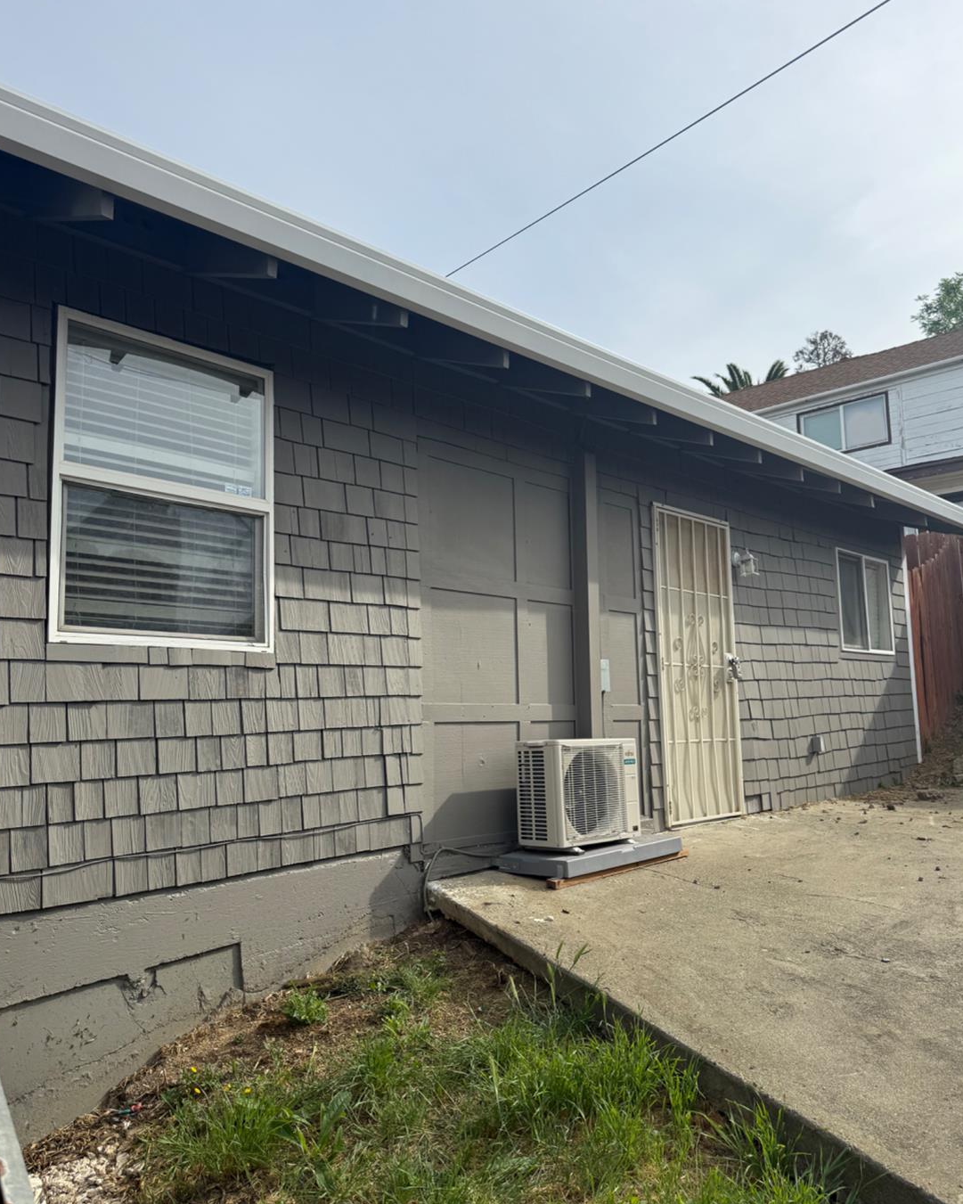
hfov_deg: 54.9
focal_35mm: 26
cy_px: 618
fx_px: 926
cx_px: 477
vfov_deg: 66.0
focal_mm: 6.76
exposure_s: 1/4975
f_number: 1.78
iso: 80
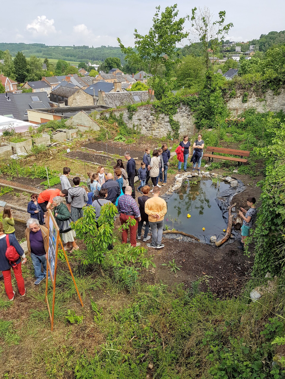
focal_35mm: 26
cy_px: 190
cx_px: 142
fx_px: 285
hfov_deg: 53.1
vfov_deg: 67.3
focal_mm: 4.2
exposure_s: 1/1456
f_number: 1.7
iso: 50
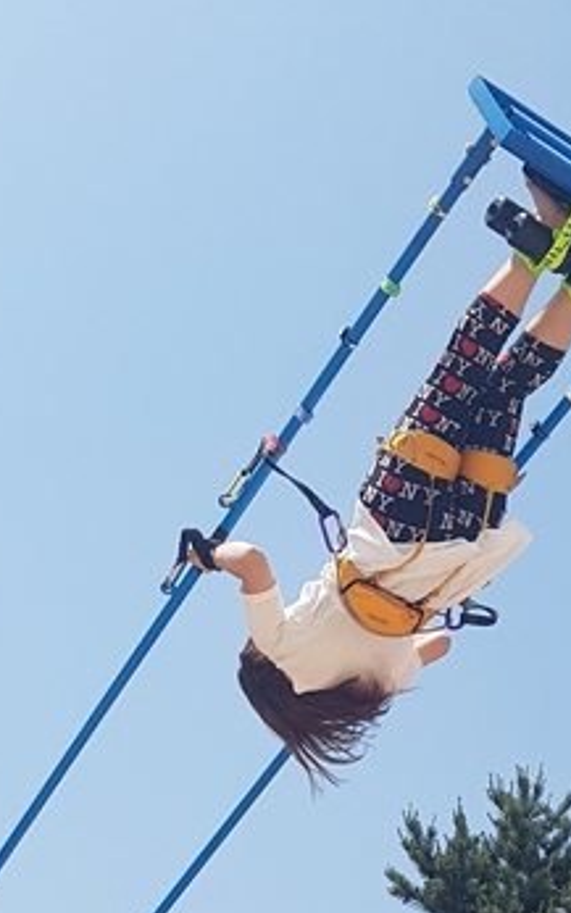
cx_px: 293
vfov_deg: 28.9
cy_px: 1013
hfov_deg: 20.3
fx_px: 1593
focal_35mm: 64
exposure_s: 1/2808
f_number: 1.7
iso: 50
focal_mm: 4.2
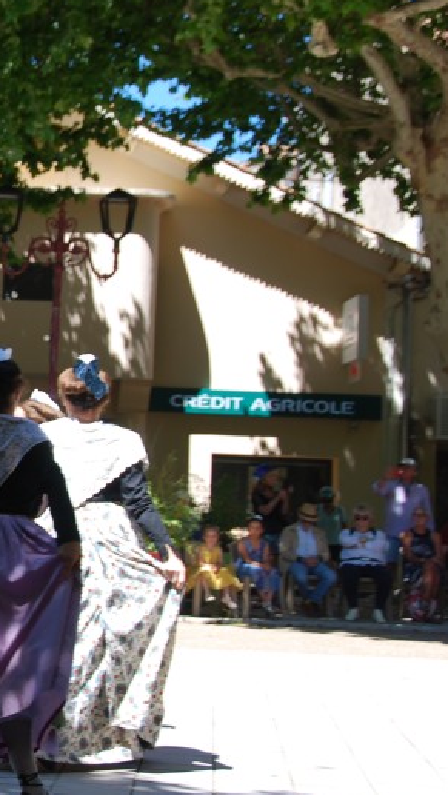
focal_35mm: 87
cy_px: 392
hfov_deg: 13.1
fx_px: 1836
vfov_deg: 24.5
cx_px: -227
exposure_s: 1/160
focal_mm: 32
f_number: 6.3
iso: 100
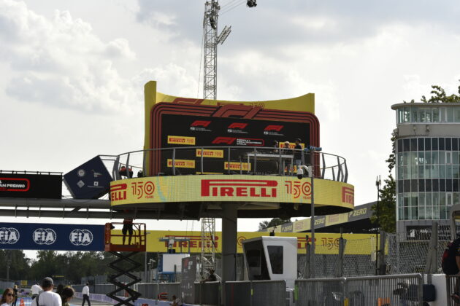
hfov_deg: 25.4
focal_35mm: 80
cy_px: 153
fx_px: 1022
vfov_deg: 17.1
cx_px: 230
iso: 500
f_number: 16
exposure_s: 1/640
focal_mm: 80
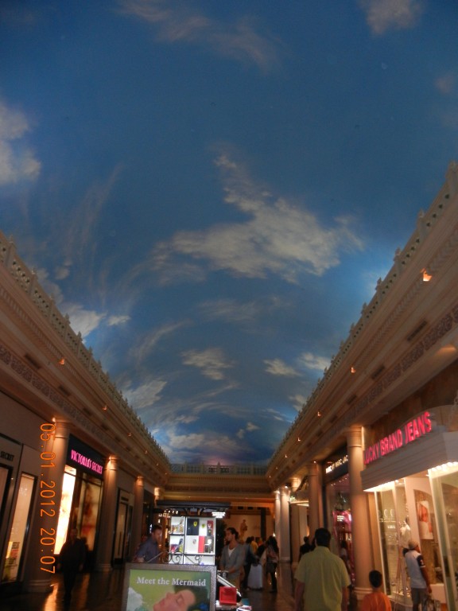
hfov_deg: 46.8
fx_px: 529
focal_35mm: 30
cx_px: 229
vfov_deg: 60.0
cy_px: 306
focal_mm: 5.4
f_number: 3.5
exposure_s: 1/30
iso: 400
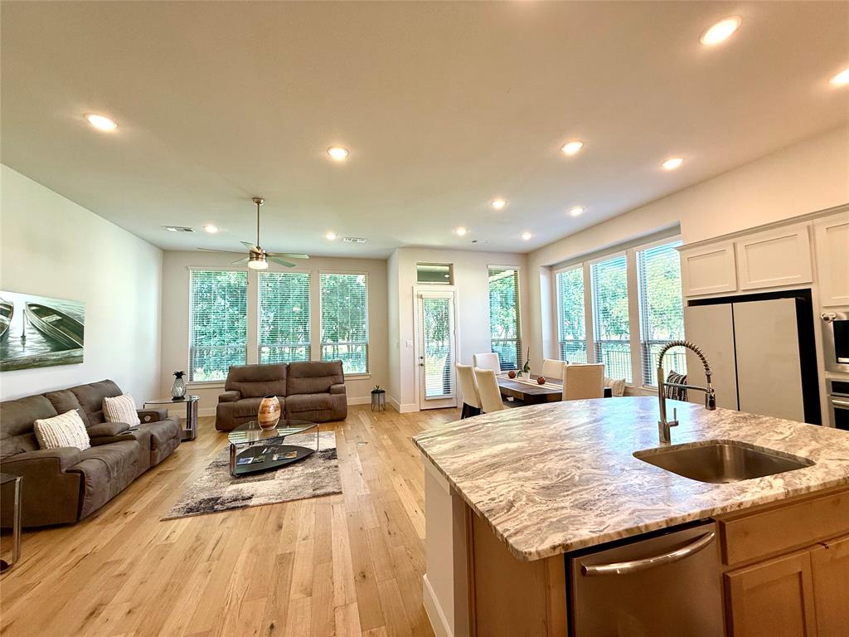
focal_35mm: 14
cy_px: 318
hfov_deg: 102.1
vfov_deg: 85.7
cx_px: 424
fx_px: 343
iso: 100
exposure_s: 1/120
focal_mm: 2.22
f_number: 2.2
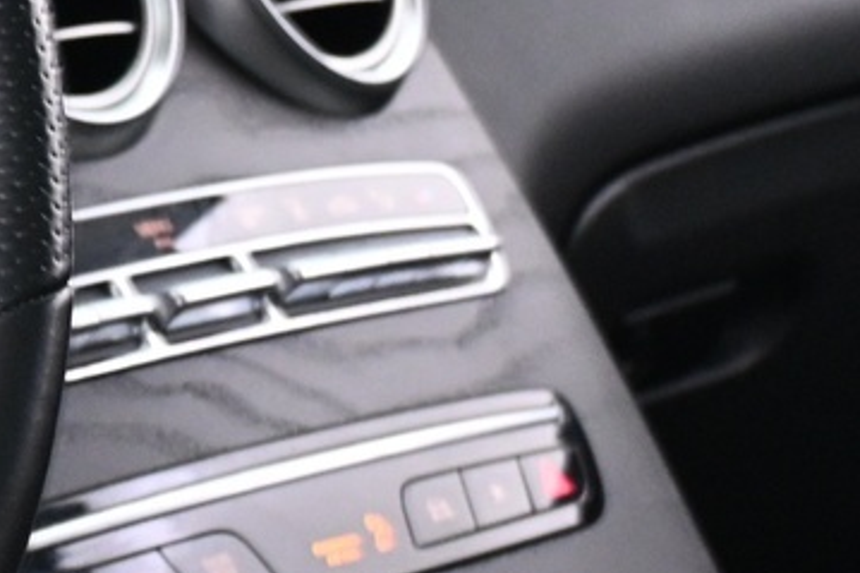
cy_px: -91
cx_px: -860
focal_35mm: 206
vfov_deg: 6.6
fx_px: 4928
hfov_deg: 9.3
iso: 1600
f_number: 4.8
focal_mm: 30.5
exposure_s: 1/13
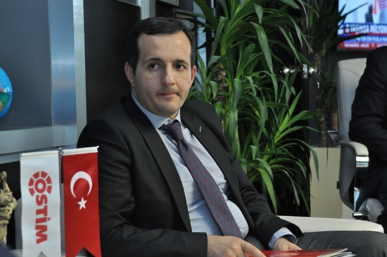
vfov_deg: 15.7
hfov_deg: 23.4
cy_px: 128
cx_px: 194
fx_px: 934
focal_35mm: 87
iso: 2000
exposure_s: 1/100
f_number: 5
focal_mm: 58
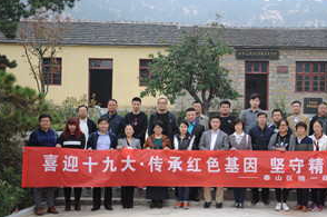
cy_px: 131
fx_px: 481
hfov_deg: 37.3
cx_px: 207
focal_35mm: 53
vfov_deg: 25.4
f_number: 4
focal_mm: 26
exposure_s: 1/250
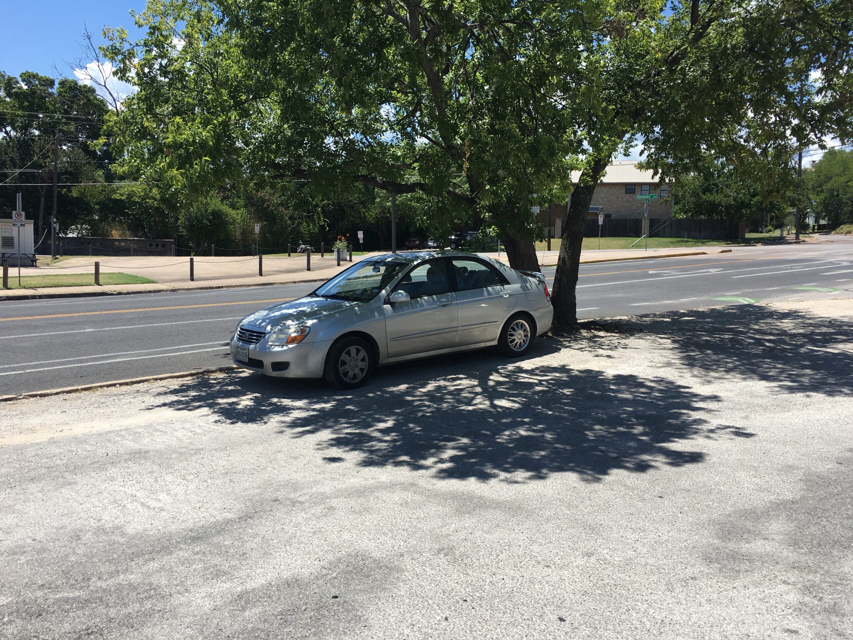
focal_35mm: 29
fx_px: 715
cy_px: 320
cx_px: 426
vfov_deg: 48.2
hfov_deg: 61.7
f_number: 2.2
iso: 25
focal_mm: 4.15
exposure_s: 1/1068
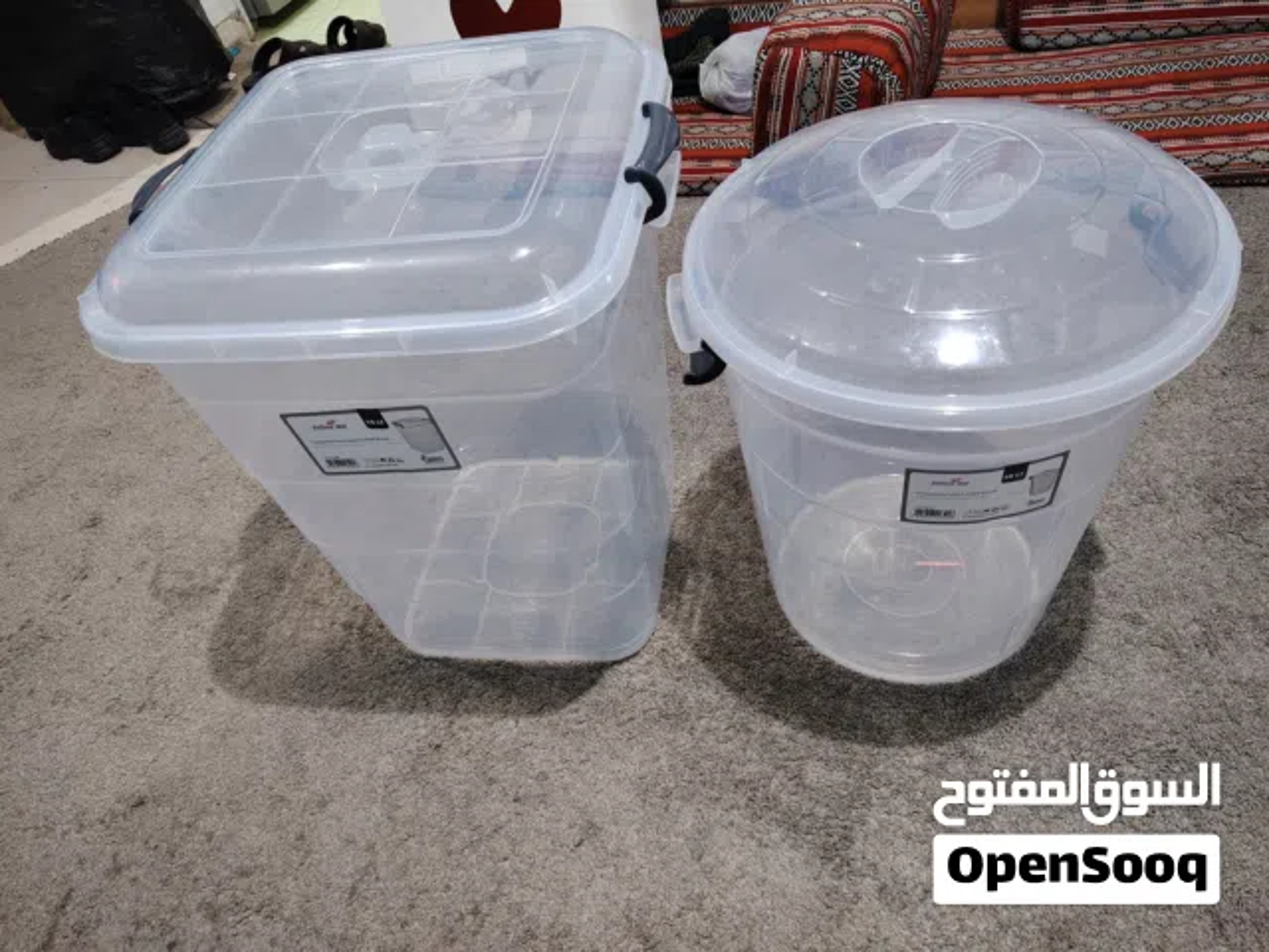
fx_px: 880
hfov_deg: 71.6
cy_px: 476
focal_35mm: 24
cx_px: 634
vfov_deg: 56.8
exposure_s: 1/25
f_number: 1.75
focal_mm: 5.25
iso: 1672
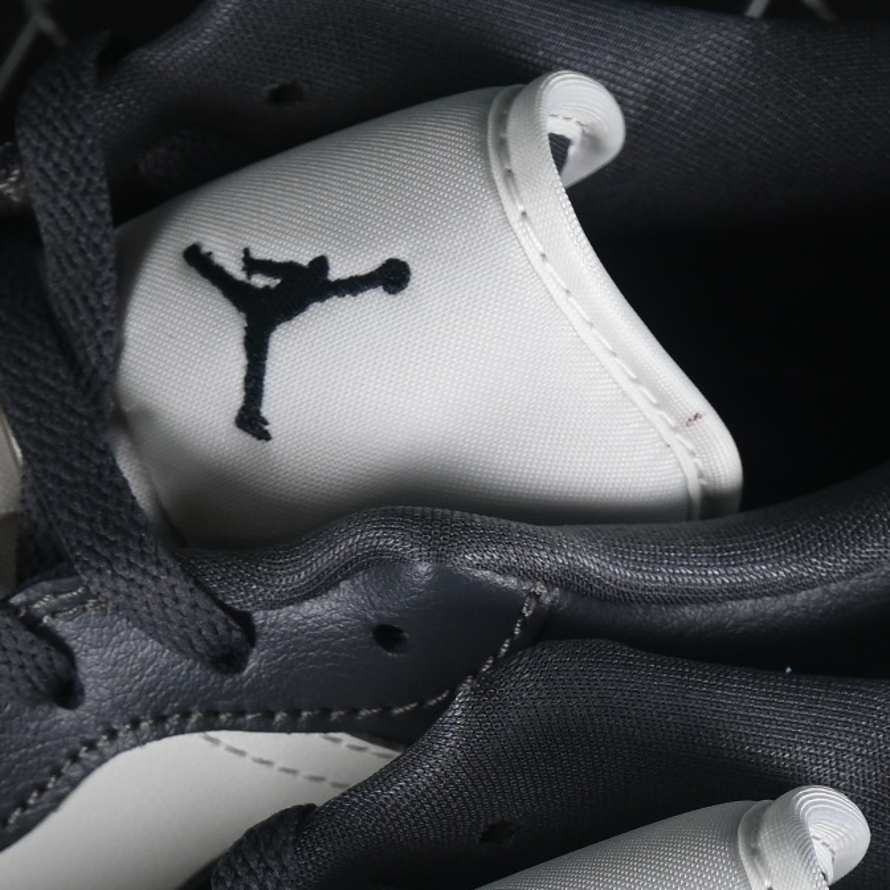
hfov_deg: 6.6
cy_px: 1095
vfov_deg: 6.6
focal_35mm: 264
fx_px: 7679
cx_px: 103
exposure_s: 1/60
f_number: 6.3
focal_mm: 50
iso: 160
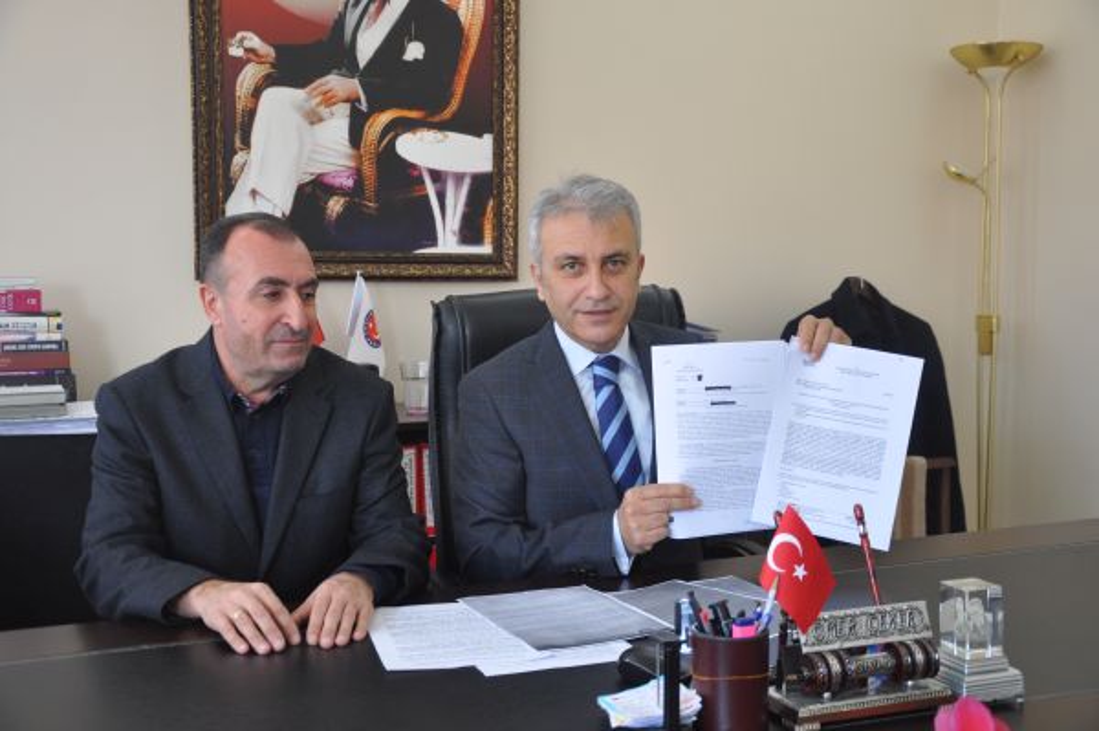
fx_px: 1373
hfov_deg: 43.6
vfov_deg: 29.8
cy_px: 366
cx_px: 550
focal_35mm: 45
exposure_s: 1/20
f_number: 4.5
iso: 400
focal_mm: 30
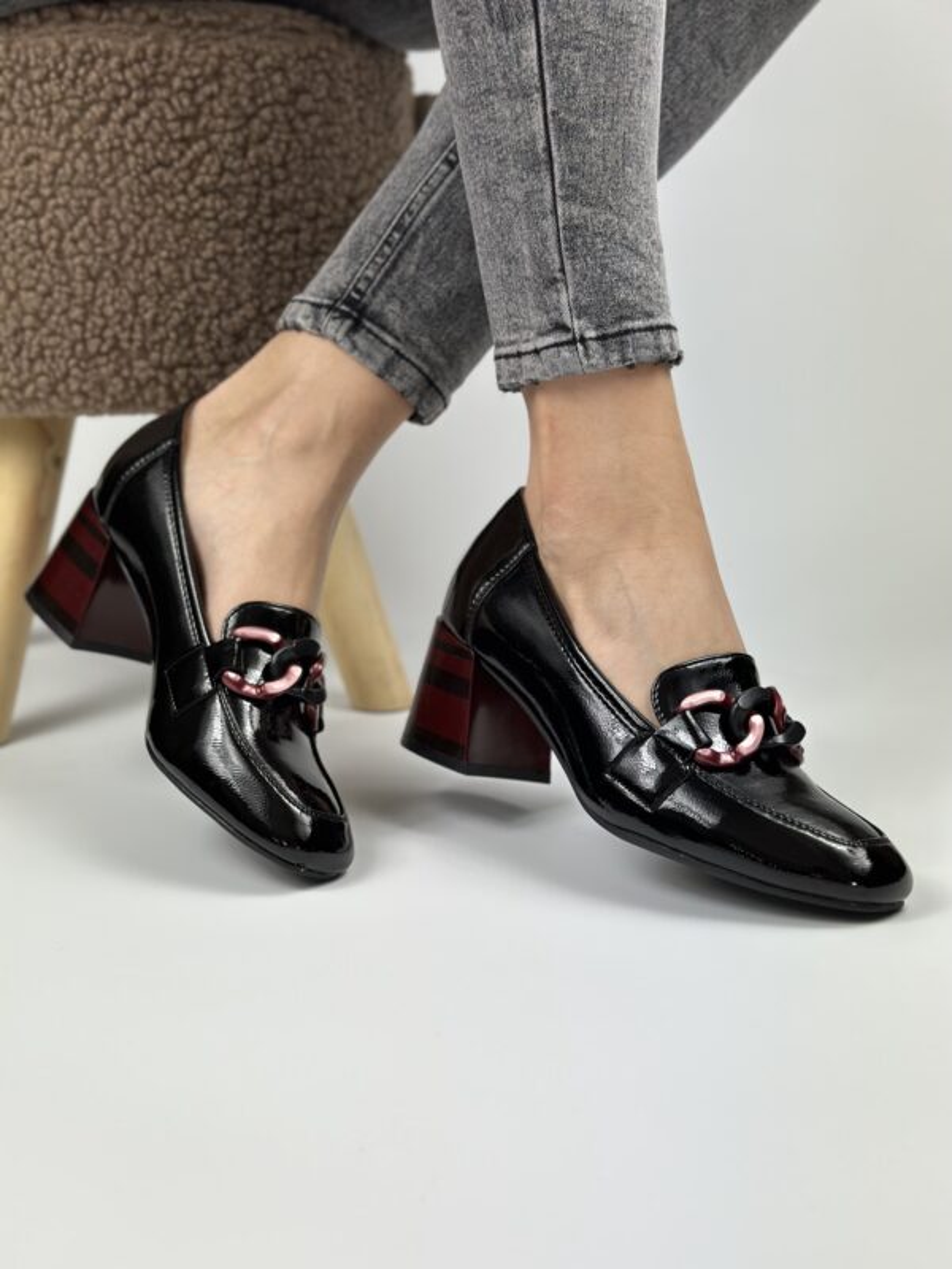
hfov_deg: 30.3
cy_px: 634
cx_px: 476
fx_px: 1760
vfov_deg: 39.7
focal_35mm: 48
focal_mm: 6.86
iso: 80
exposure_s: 1/1157
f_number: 1.78
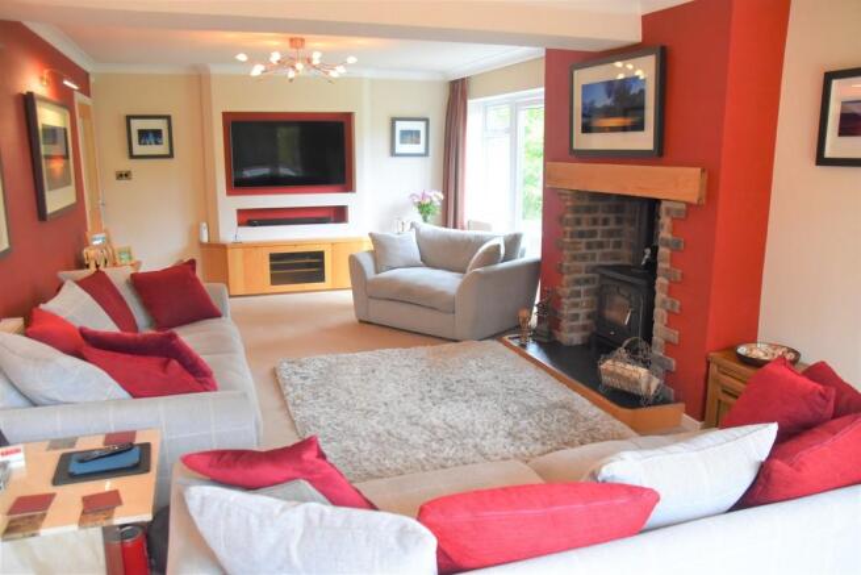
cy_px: 288
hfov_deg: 67.4
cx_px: 430
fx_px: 646
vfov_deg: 48.0
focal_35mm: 27
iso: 1400
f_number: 3.5
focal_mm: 18
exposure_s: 1/125
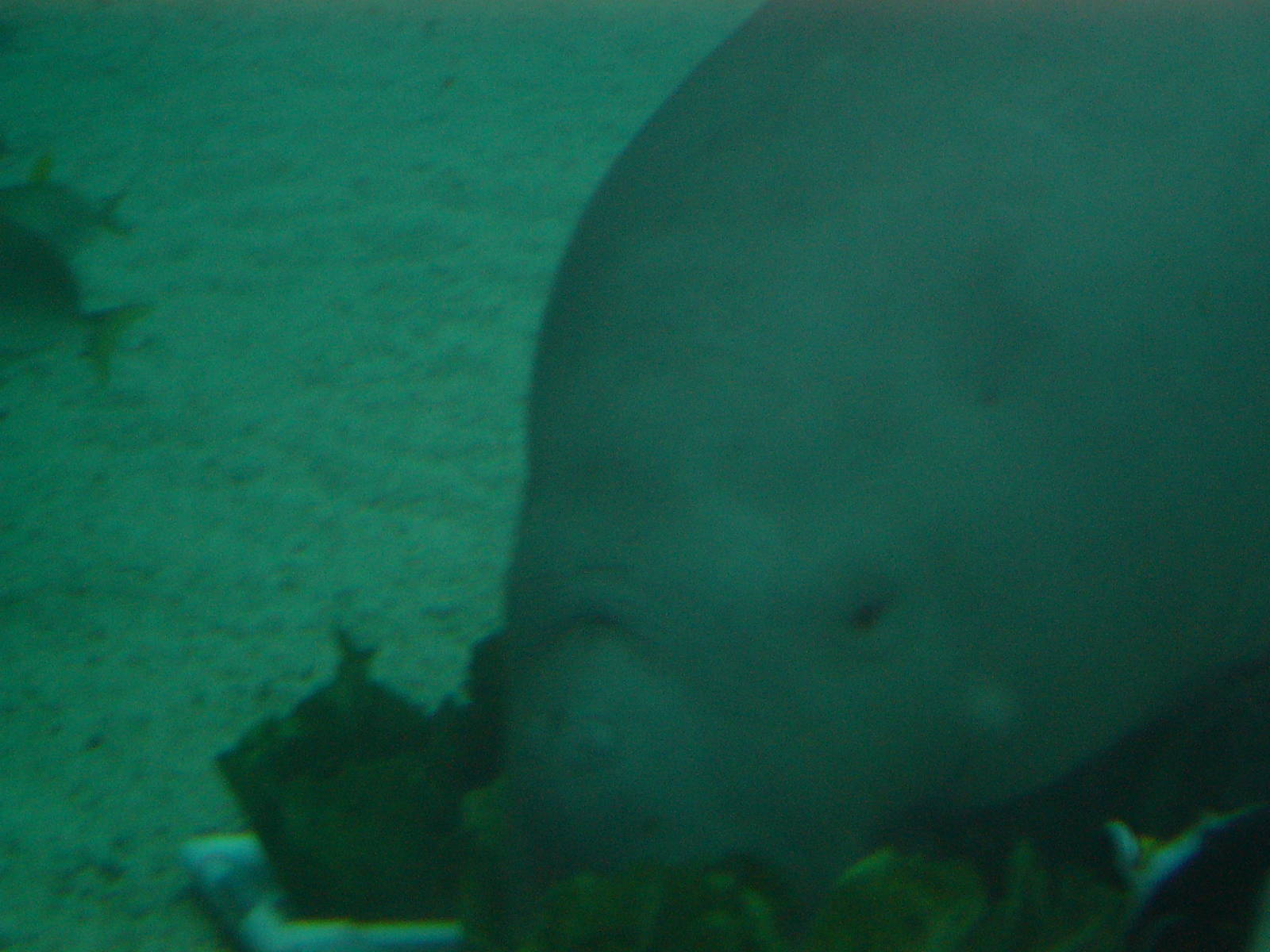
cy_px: 476
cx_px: 635
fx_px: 2898
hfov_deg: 24.7
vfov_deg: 18.7
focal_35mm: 79
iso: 200
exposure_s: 1/60
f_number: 4.3
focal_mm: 13.1
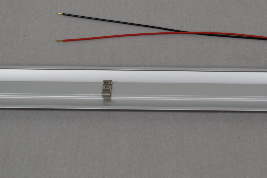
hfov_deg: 23.4
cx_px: 225
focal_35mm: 85
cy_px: 86
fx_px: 631
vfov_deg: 16.1
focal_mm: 27
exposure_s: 1/125
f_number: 5.6
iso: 250
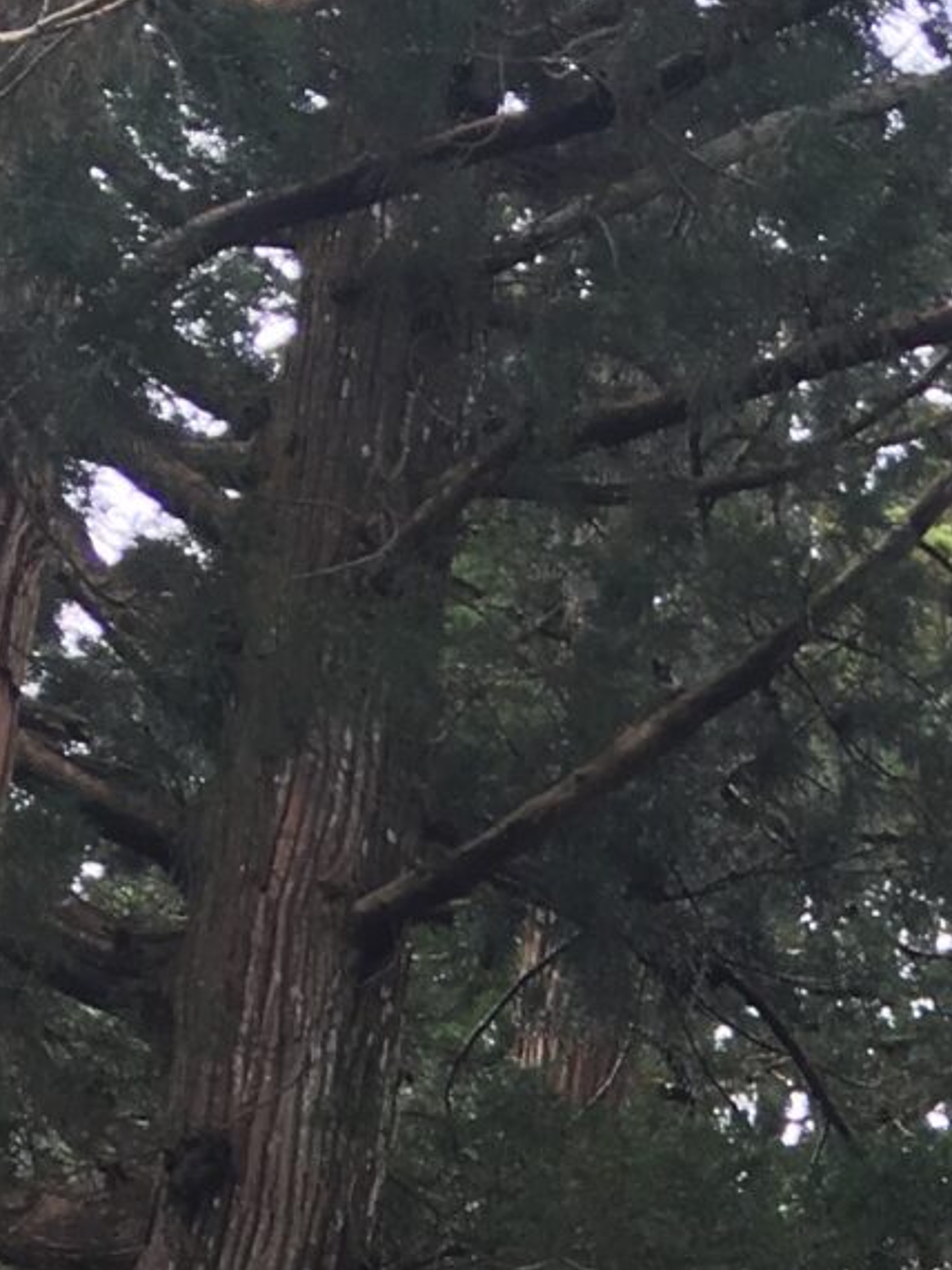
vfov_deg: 13.7
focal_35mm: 130
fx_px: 4769
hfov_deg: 11.1
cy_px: 2233
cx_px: 1308
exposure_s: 1/128
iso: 25
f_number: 2.2
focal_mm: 4.15
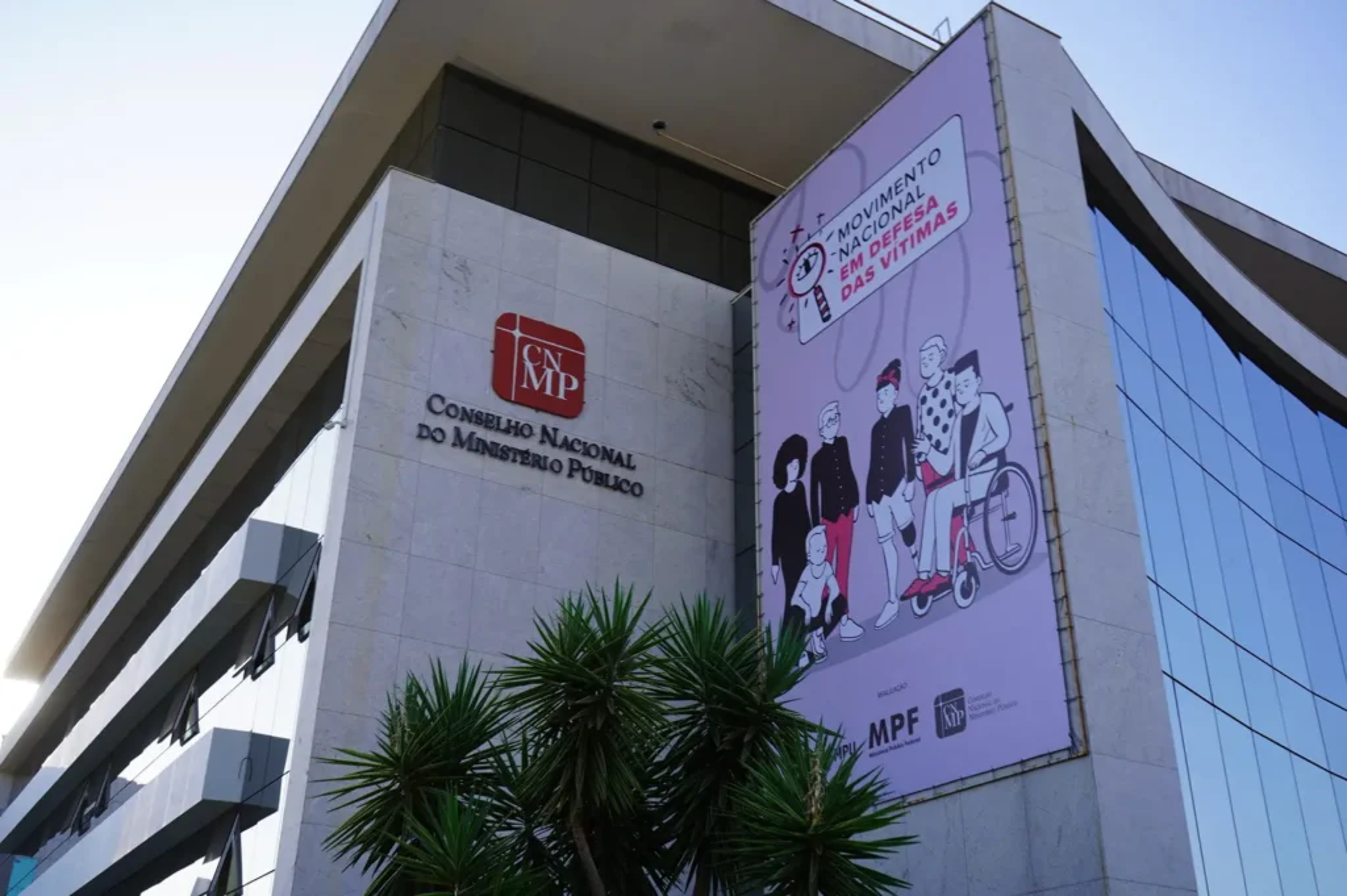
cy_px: 448
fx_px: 1308
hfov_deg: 54.5
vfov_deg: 37.8
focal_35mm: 35
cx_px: 674
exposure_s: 1/100
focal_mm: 35
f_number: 7.1
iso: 100
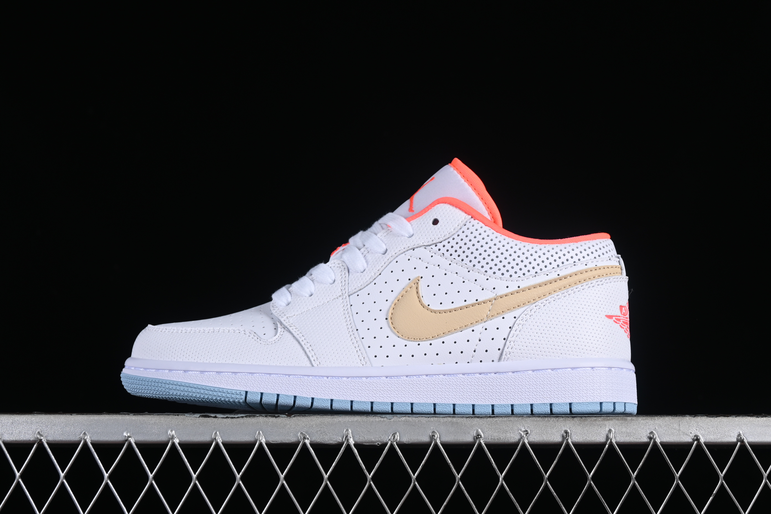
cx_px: 386
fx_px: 1606
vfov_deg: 18.2
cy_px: 257
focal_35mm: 75
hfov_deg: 27.0
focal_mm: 50
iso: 160
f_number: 8
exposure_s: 1/125
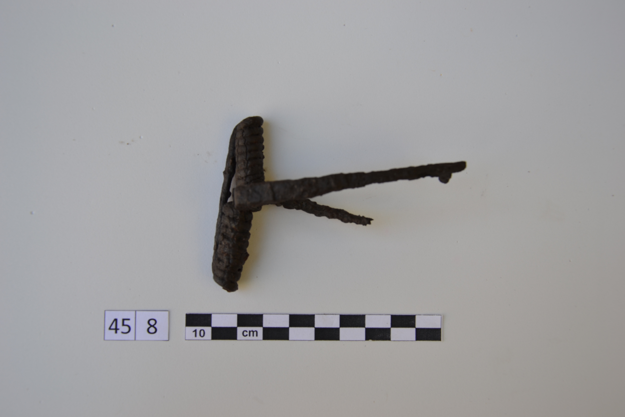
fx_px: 833
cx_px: 312
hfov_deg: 41.1
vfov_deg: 28.1
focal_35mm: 48
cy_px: 208
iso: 100
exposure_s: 1/60
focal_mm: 32
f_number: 5.6
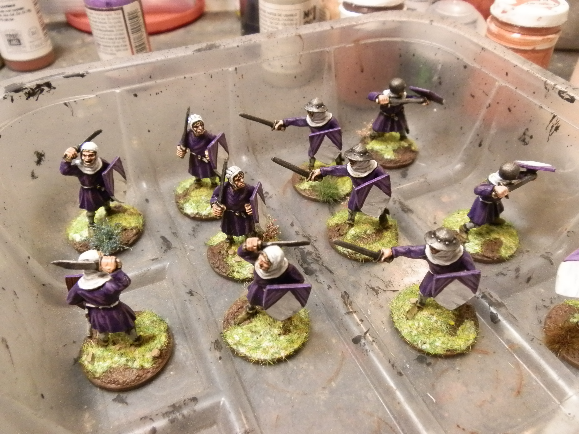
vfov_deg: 49.7
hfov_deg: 63.4
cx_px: 290
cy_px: 217
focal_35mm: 28
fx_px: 468
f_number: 3.1
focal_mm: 5
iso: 400
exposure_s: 1/60
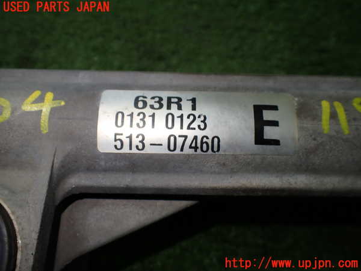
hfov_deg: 60.0
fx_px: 313
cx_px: 180
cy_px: 136
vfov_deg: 46.8
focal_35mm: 30
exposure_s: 1/125
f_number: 2.3
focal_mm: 5.4
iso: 125
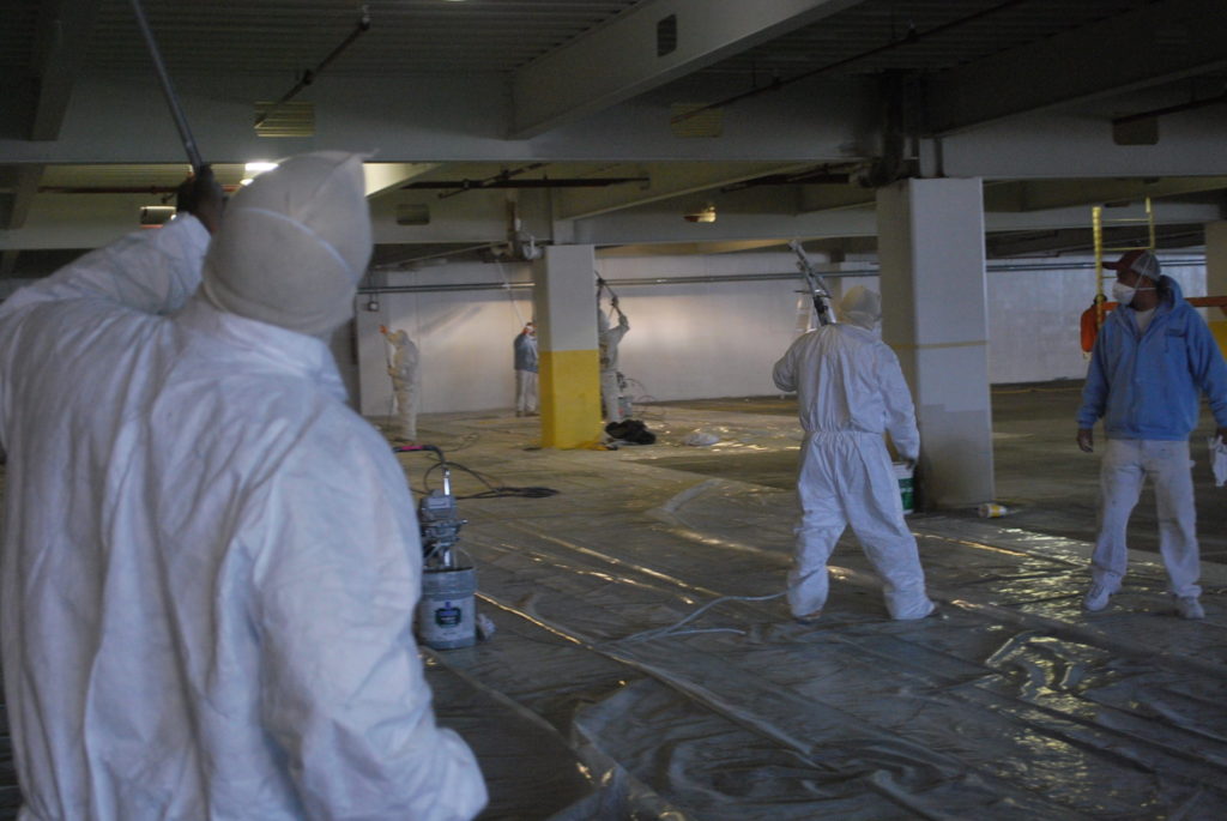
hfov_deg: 35.0
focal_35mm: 57
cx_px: 614
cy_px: 410
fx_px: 1945
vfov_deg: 23.8
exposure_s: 1/50
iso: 800
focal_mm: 38
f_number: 5.3
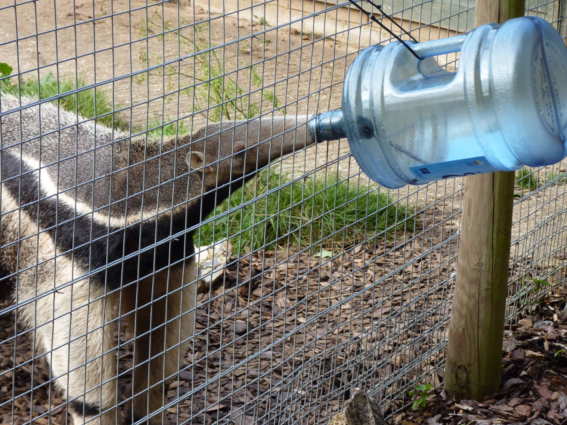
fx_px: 2260
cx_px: 284
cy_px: 212
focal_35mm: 138
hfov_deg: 14.3
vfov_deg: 10.7
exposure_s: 1/100
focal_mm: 24.5
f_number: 3.6
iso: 80
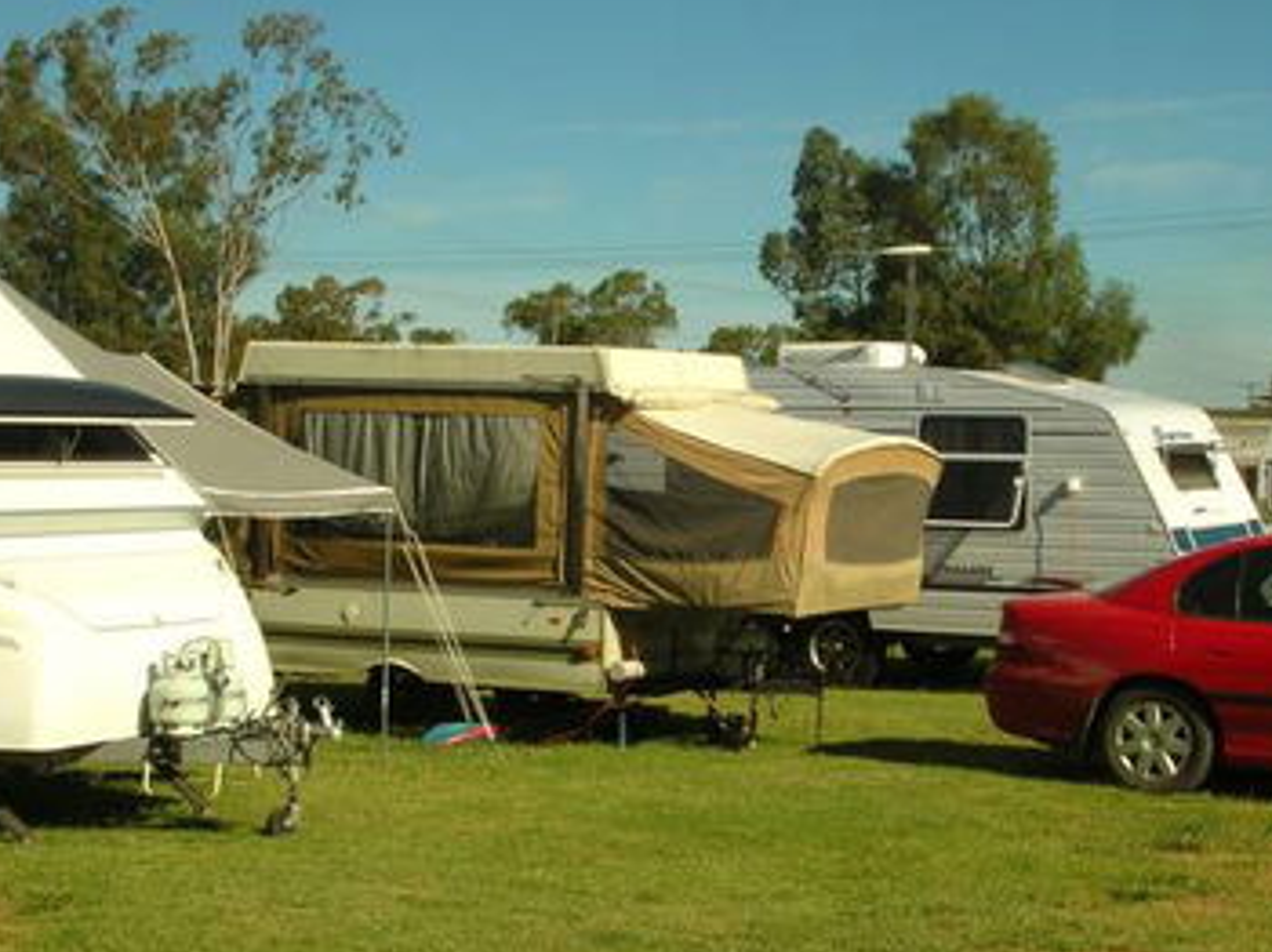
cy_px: 478
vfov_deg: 21.0
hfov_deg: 27.8
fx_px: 2570
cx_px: 741
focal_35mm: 70
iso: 50
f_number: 6.6
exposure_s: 1/430
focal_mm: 8.5
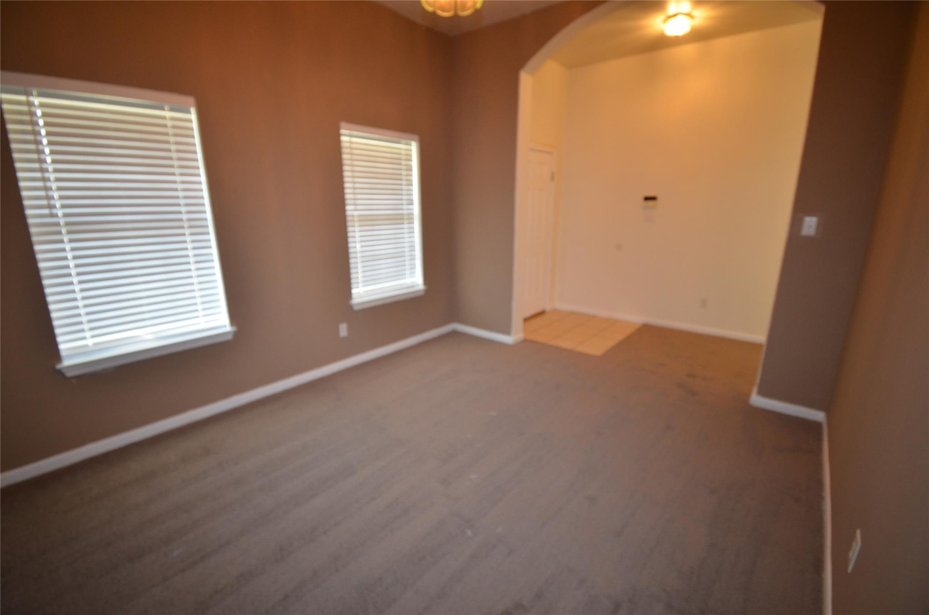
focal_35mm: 15
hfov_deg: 100.5
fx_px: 386
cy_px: 308
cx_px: 464
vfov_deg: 77.1
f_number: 4.5
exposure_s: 1/60
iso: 640
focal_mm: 10
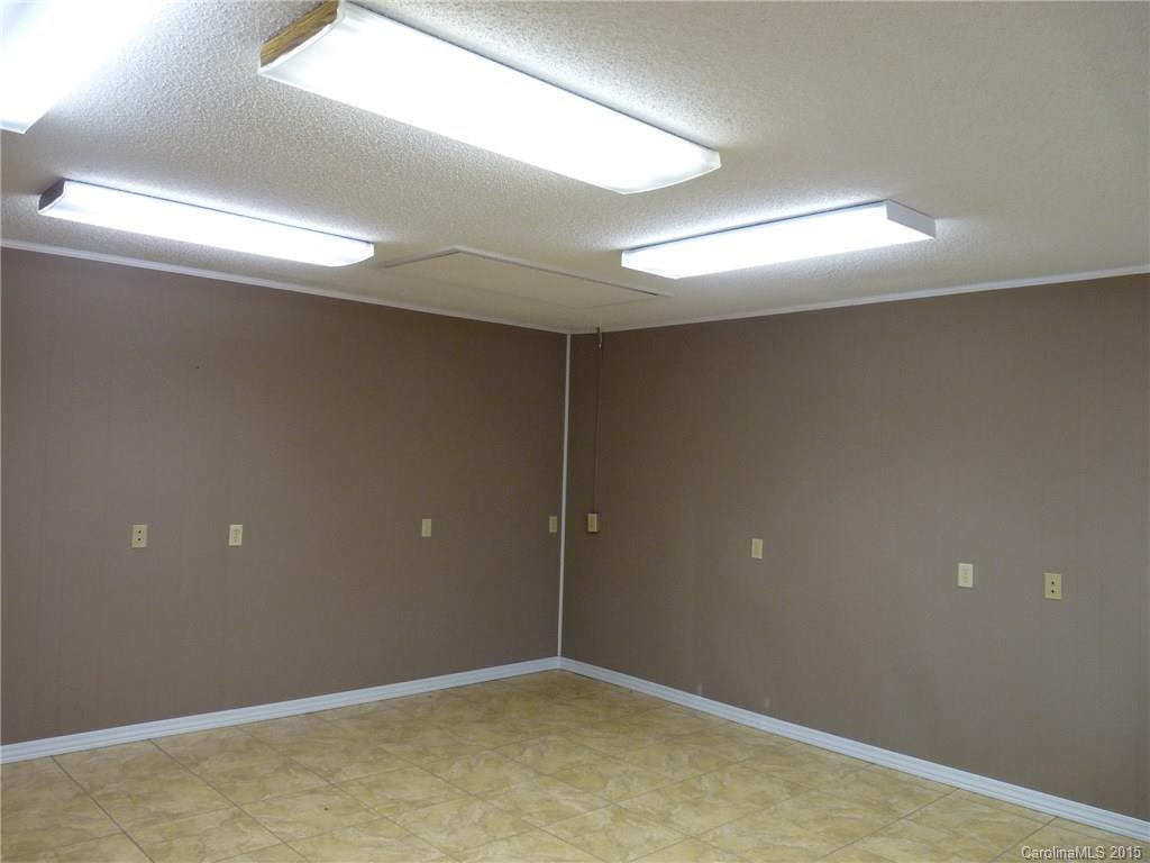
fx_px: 897
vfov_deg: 51.4
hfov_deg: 65.3
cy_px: 432
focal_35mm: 27
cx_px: 575
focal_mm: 4.8
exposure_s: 1/30
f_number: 2.8
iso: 160
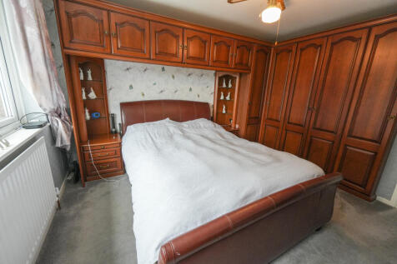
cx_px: 198
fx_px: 165
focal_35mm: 15
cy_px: 132
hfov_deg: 100.4
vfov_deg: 77.3
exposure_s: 1/160
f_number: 4
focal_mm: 10
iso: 1000
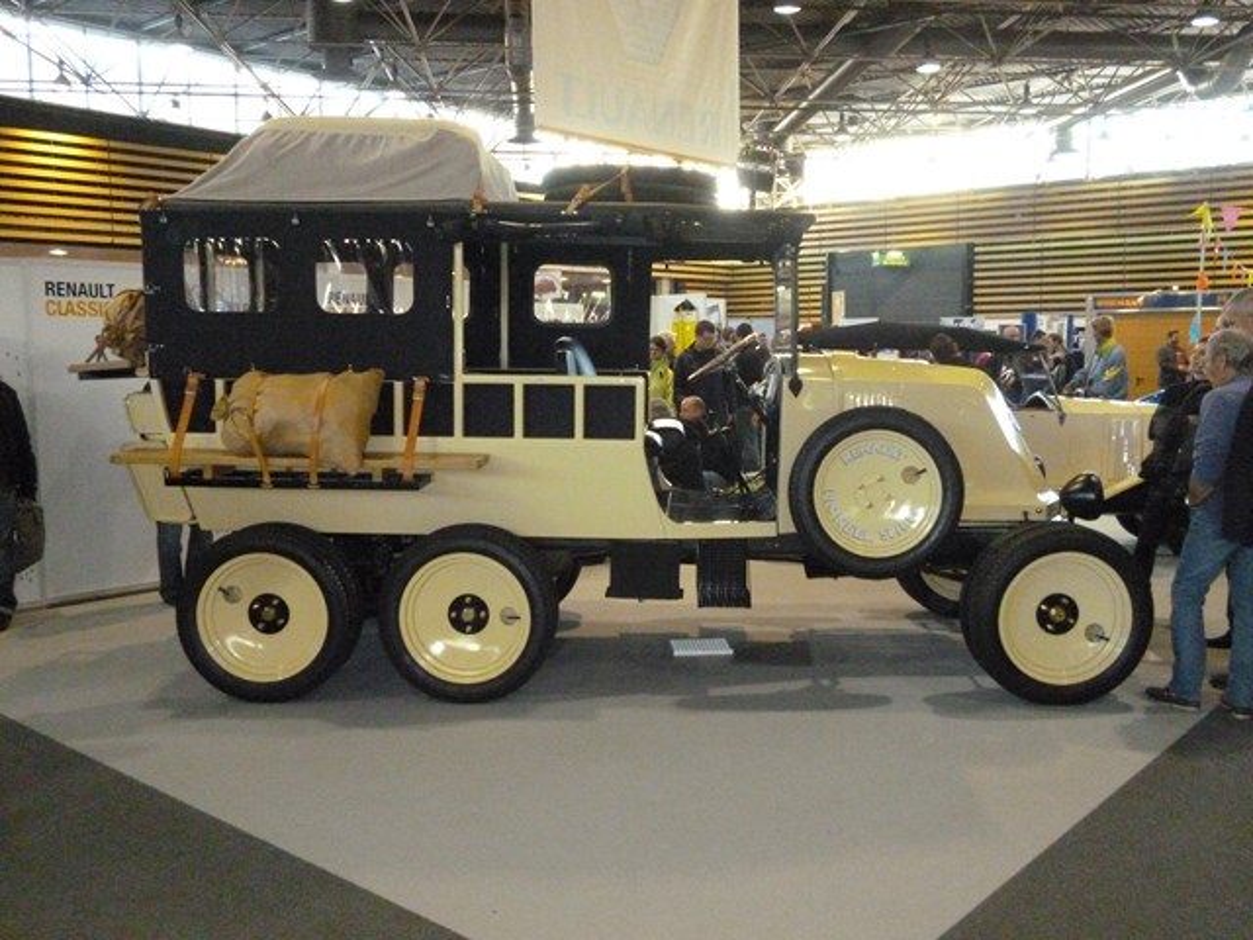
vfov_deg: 44.2
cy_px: 470
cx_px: 626
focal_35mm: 32
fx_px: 1158
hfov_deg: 56.8
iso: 1000
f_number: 3.3
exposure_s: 1/60
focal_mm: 5.7
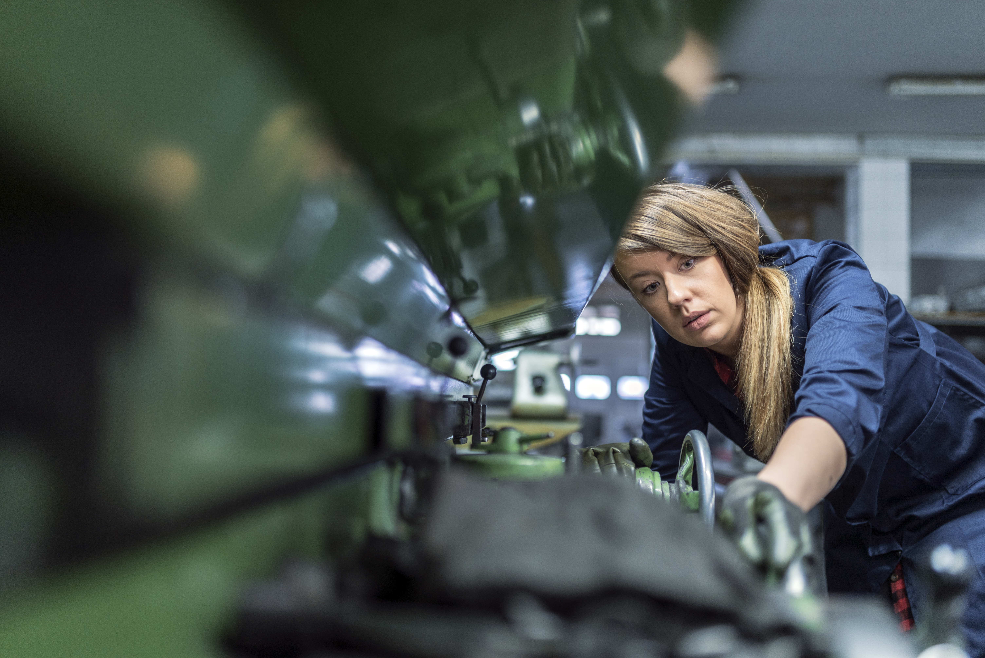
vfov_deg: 37.9
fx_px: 958
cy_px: 329
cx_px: 492
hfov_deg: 54.4
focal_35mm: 35
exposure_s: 1/100
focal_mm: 35
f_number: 1.6
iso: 250
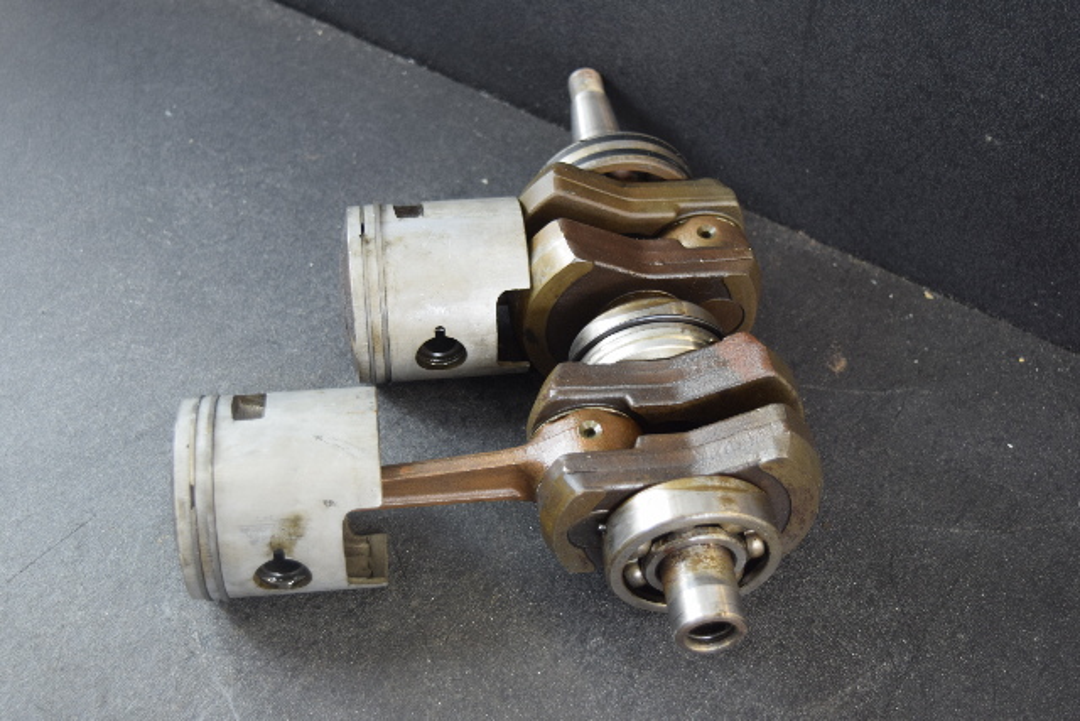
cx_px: 540
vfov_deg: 29.0
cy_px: 360
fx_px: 1395
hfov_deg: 42.3
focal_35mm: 46
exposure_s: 1/60
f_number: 4.2
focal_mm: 31
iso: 450
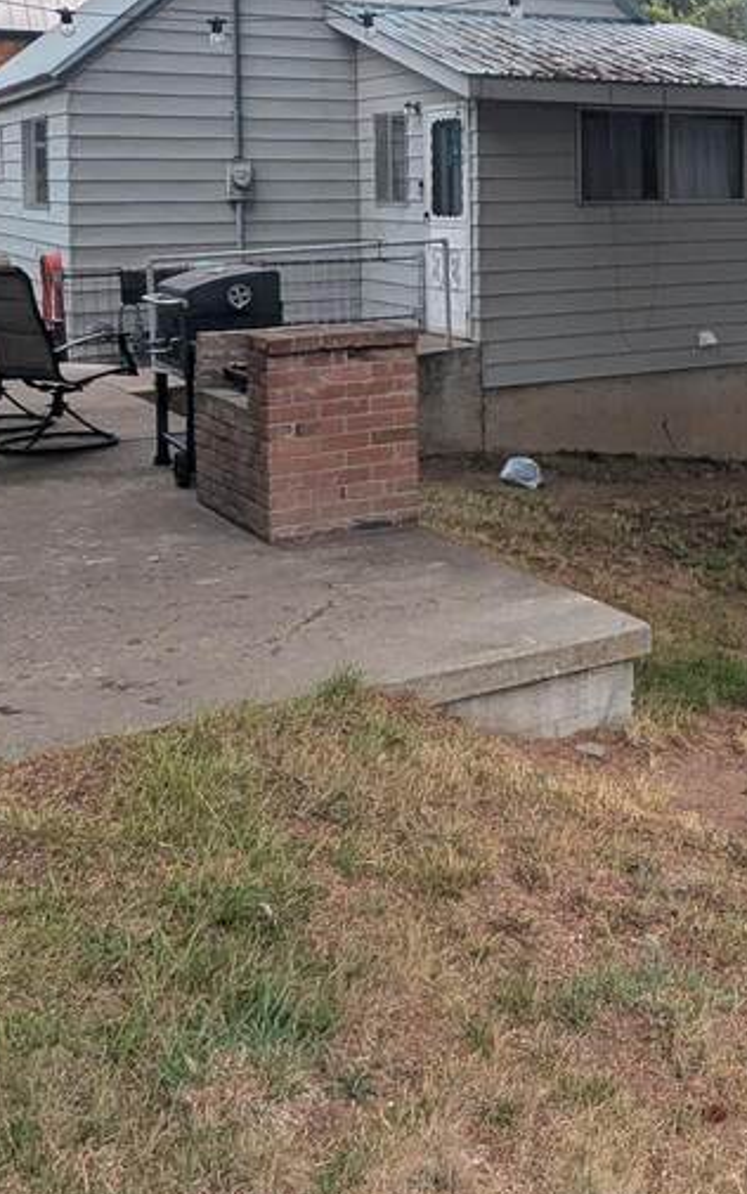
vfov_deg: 44.0
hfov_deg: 26.8
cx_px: 877
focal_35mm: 43
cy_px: 244
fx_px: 1399
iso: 53
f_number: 2.2
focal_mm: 2.35
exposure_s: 1/1134
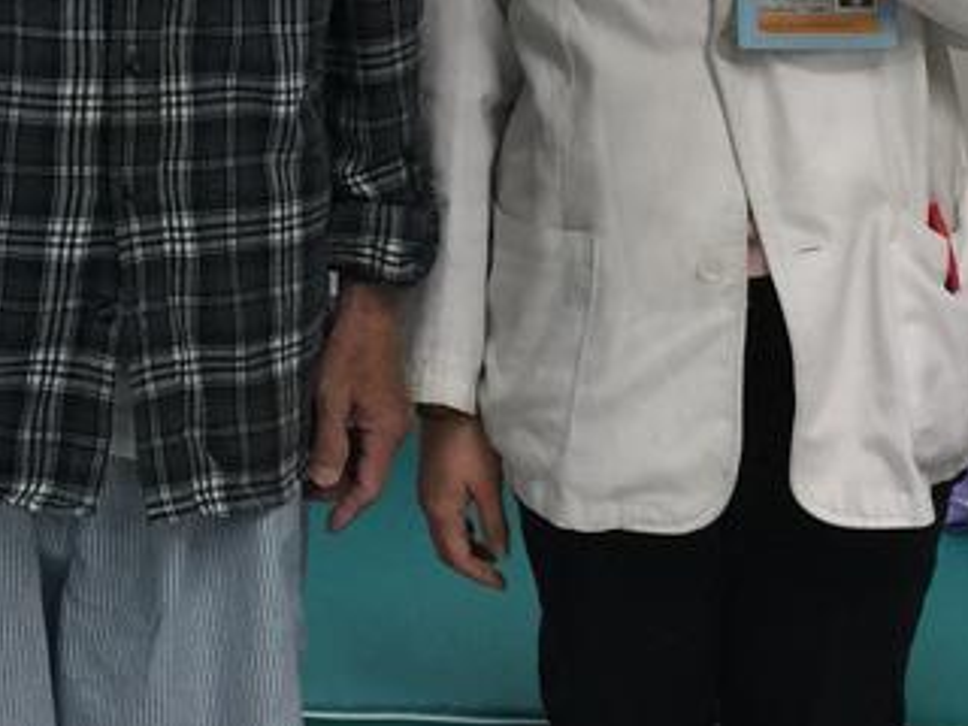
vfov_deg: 14.1
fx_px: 2740
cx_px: -42
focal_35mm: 98
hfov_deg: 19.4
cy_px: -375
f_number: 2.2
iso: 40
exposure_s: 1/30
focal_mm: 4.15
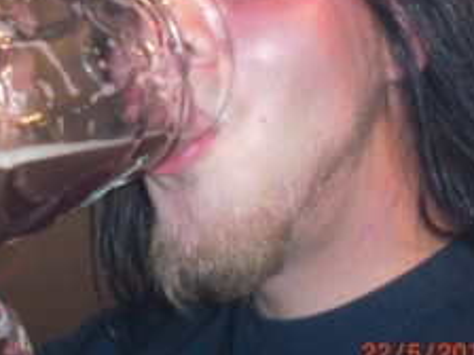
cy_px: 72
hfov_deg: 25.1
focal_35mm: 76
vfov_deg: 19.2
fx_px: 1041
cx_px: 80
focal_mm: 6.3
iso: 200
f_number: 3.1
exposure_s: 1/60
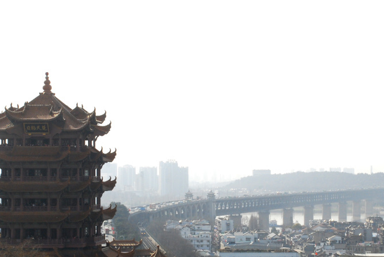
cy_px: 169
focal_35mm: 109
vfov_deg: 12.6
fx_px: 1164
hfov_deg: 18.7
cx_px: 178
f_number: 16
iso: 400
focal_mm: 48
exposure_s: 1/200
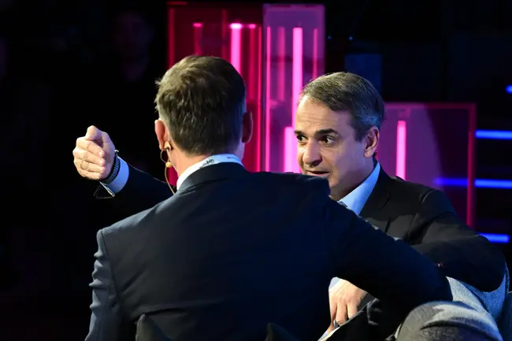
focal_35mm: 300
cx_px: 256
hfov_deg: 6.9
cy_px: 170
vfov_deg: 4.6
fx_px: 4265
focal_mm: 200
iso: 6400
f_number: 8
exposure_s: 1/320
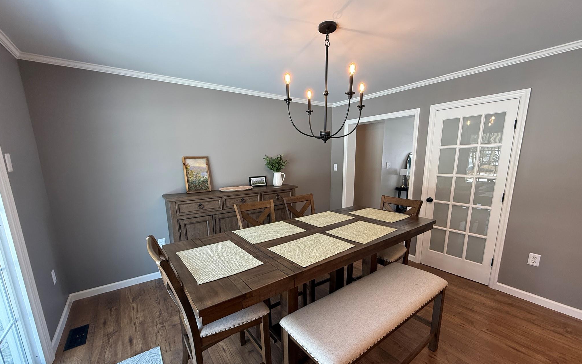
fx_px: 238
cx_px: 291
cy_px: 205
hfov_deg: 101.5
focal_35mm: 15
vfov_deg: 74.5
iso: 200
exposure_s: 1/120
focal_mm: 2.22
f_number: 2.2
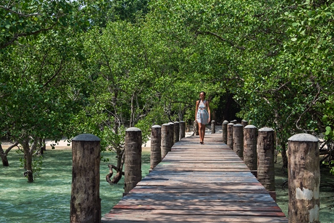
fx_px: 529
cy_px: 117
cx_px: 173
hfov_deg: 35.0
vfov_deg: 23.8
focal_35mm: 57
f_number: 8
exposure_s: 1/200
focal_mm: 38
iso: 100
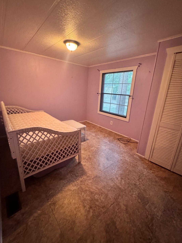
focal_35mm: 15
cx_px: 91
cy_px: 119
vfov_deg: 98.2
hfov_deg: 81.7
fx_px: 105
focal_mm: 2.22
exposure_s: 1/60
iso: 1000
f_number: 2.2
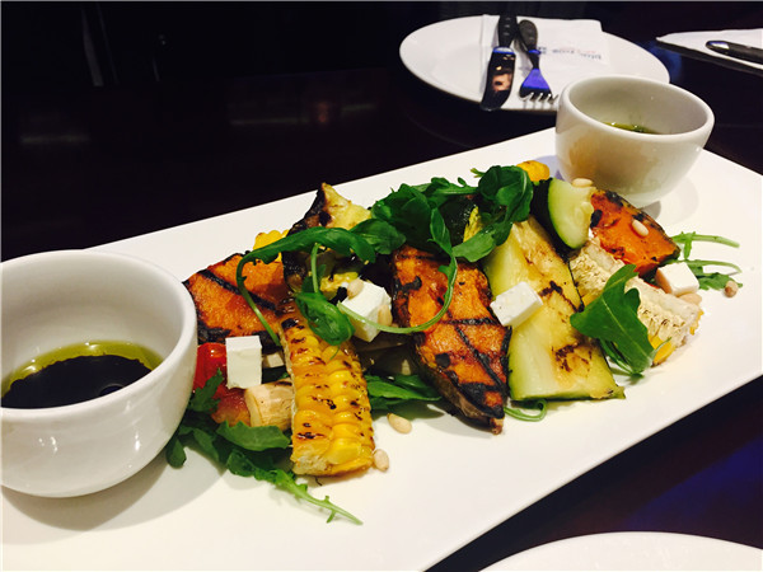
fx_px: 639
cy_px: 286
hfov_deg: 61.7
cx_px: 382
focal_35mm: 29
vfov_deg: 48.2
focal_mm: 4.15
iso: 50
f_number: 2.2
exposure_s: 1/30
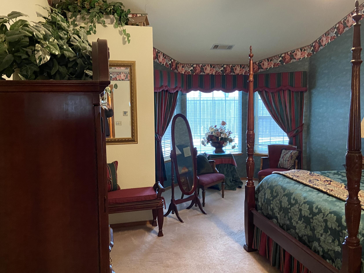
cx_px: 187
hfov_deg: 58.3
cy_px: 130
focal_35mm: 31
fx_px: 326
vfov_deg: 45.4
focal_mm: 4.25
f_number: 1.8
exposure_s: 1/30
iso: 640
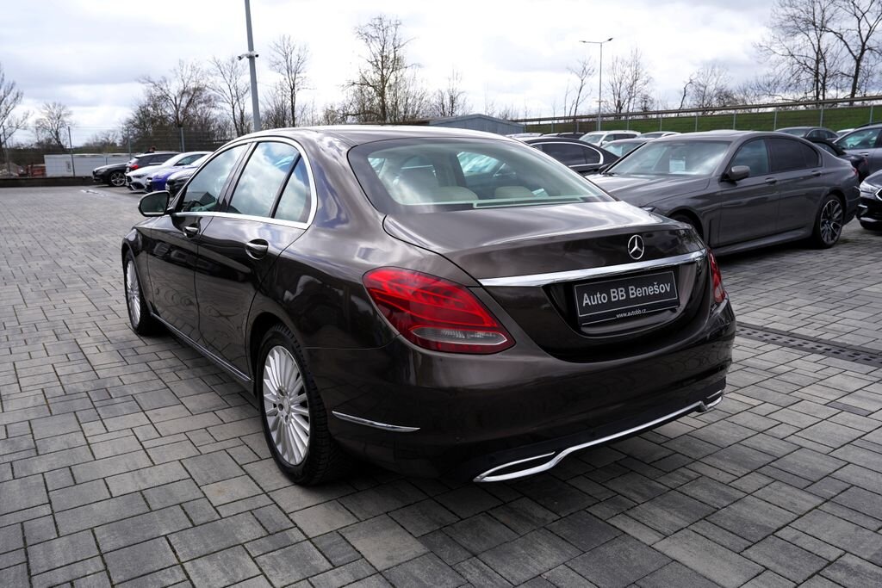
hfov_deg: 67.4
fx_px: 662
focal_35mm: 27
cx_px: 441
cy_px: 294
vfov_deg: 47.9
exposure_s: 1/200
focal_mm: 27
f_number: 8
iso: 100
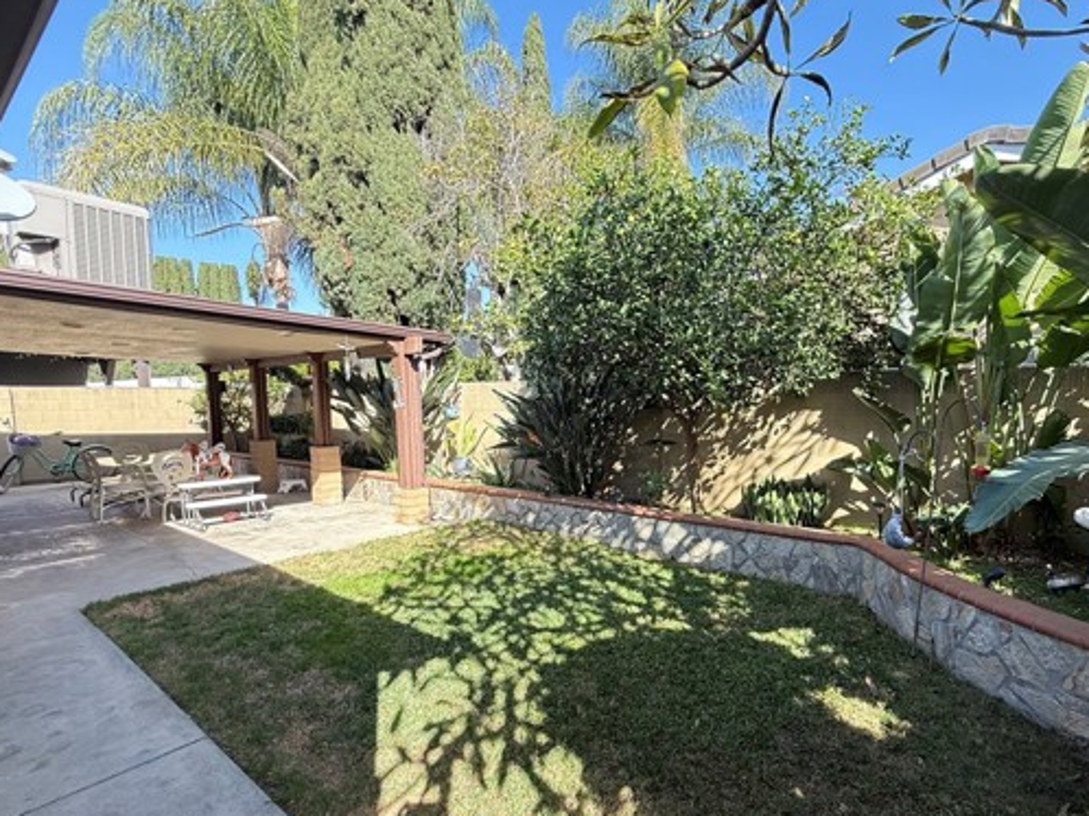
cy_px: 462
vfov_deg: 71.2
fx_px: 566
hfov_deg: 87.3
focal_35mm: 18
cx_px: 619
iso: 64
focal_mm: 2.22
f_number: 2.2
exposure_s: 1/246
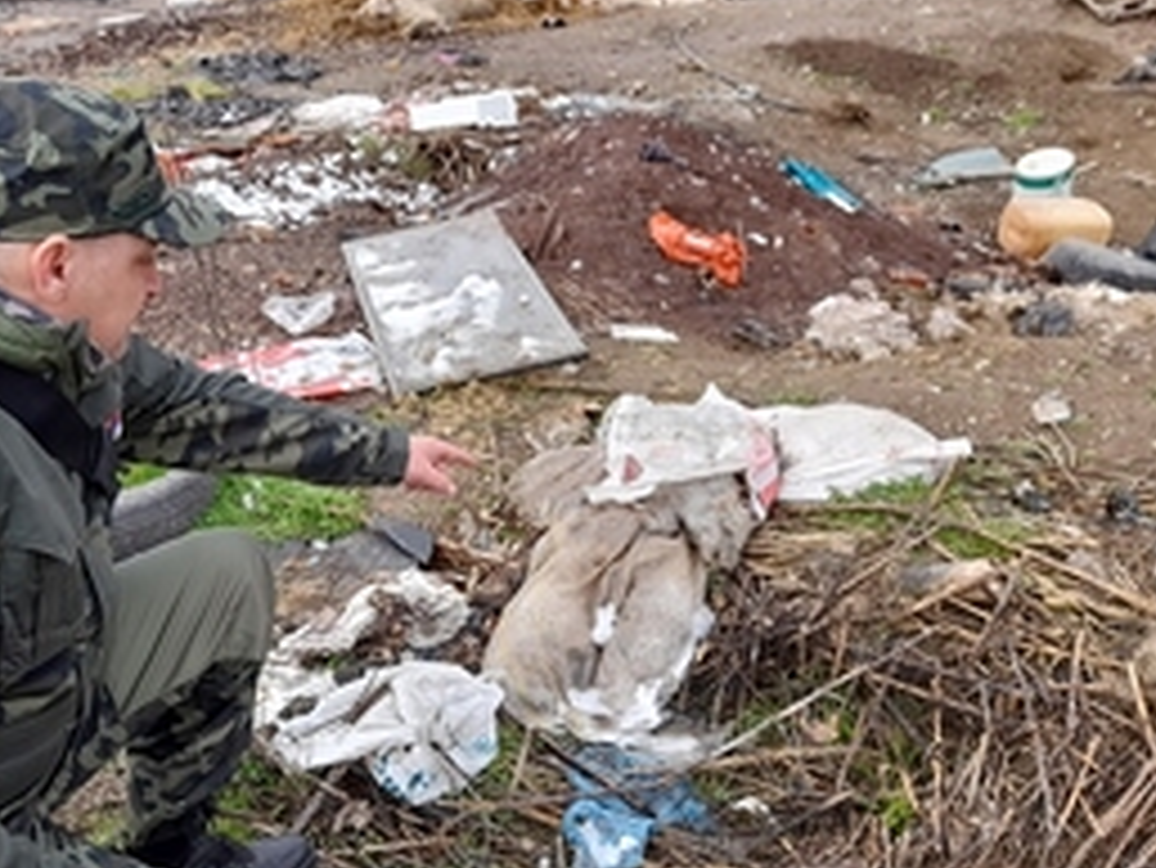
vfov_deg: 40.7
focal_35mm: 35
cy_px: 445
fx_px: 1169
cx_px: 499
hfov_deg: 52.4
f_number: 2
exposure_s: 1/245
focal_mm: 4.6
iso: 20
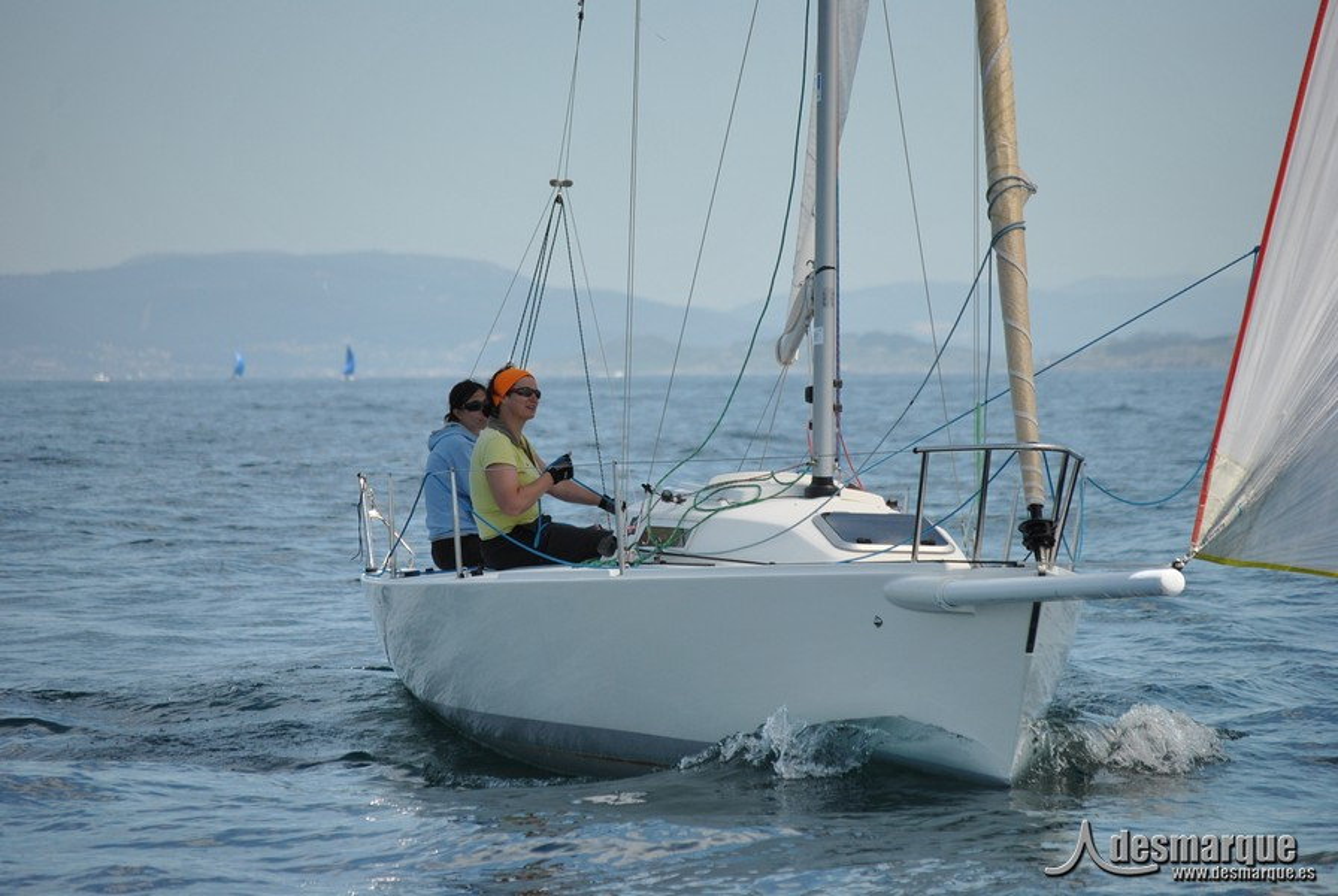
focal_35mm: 202
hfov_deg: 10.1
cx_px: 669
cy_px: 448
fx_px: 7536
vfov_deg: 6.8
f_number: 5
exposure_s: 1/1000
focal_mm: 135
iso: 200
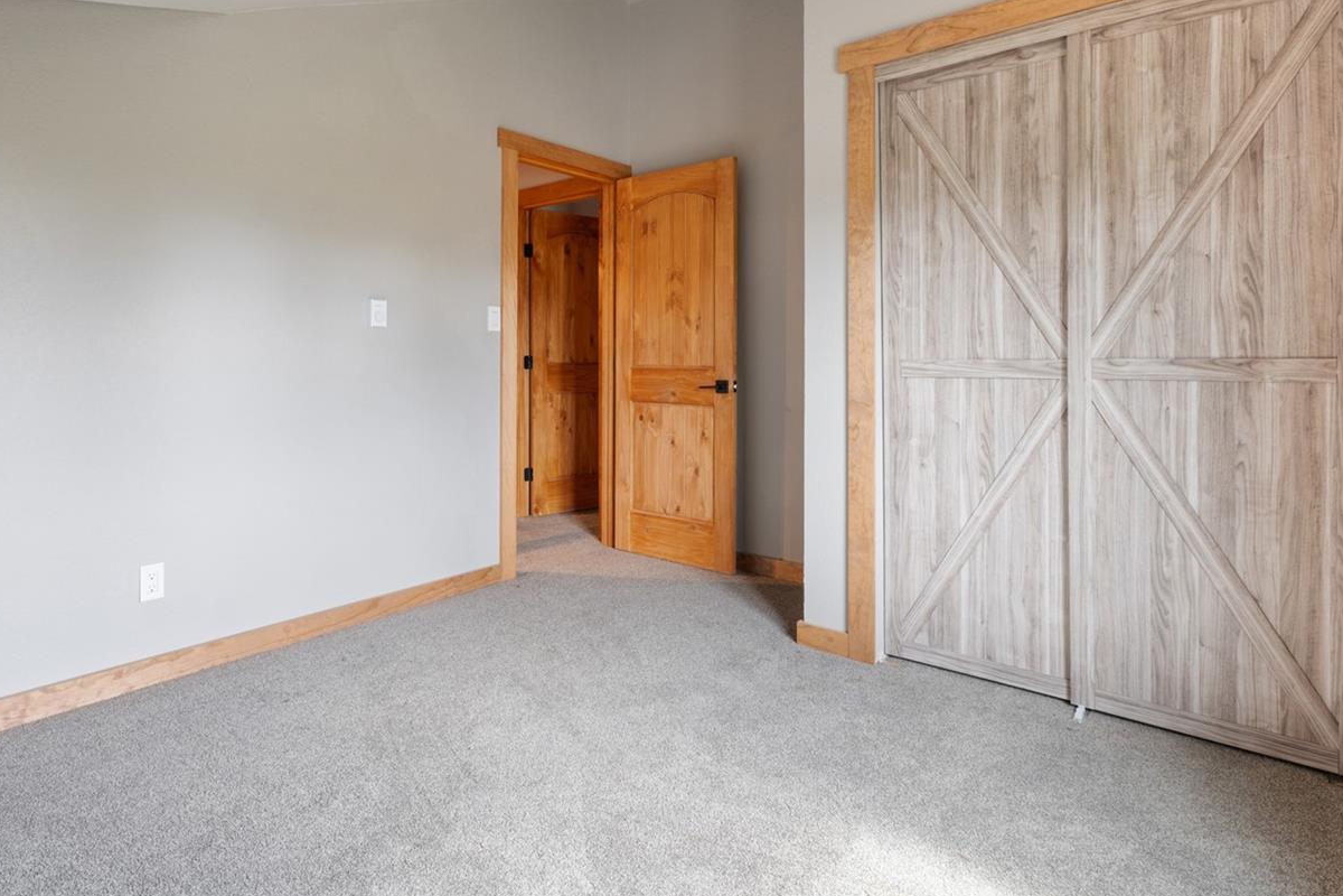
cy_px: 362
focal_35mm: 20
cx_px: 612
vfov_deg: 61.4
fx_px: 746
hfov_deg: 83.8
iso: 250
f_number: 9
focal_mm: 10
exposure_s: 1
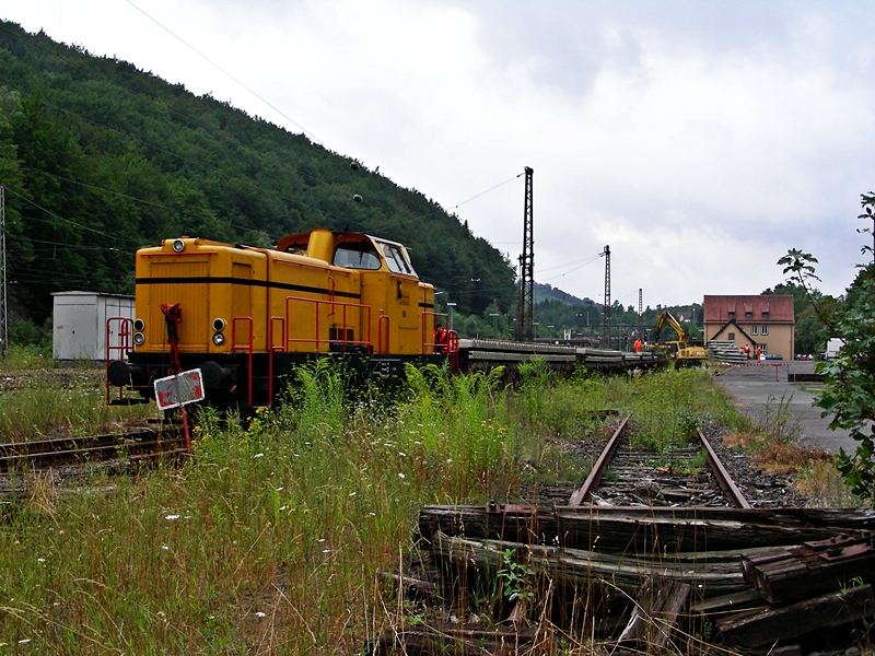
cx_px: 438
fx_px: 1213
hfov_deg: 39.7
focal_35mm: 48
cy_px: 328
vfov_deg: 30.3
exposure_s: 1/162
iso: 50
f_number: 4
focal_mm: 8
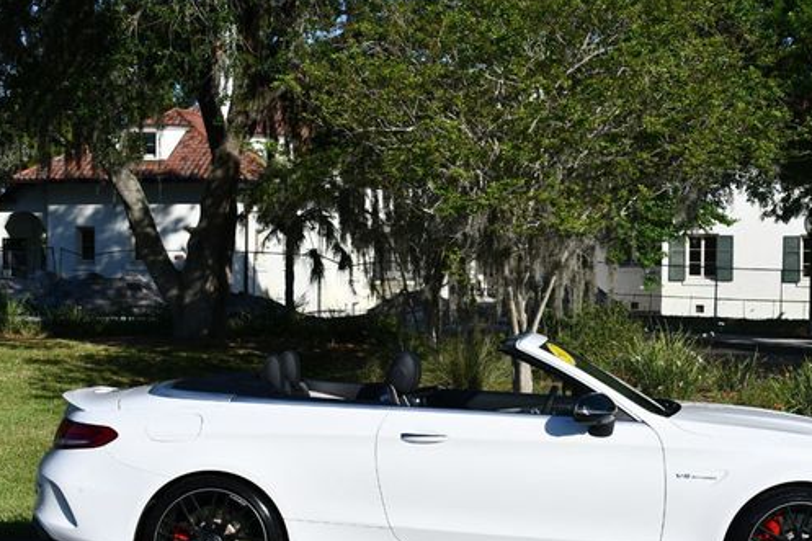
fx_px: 1511
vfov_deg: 20.3
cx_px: 487
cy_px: 333
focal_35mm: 67
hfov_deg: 30.0
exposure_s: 1/400
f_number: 10
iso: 100
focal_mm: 35
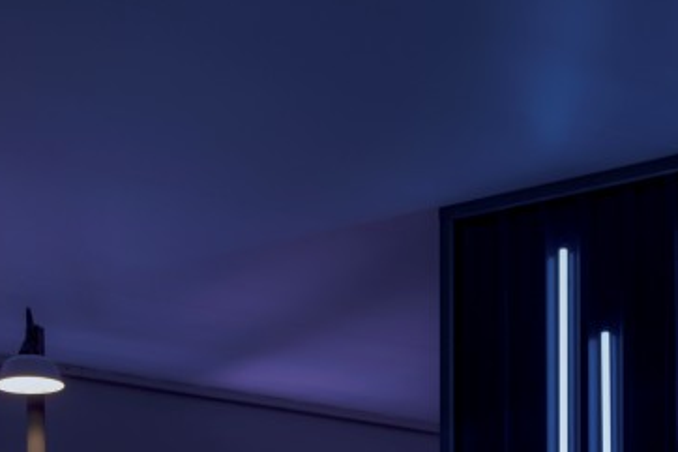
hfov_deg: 19.8
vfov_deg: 11.7
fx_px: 1939
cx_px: 294
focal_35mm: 103
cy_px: 943
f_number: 5.6
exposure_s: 1/2
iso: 50
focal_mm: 23
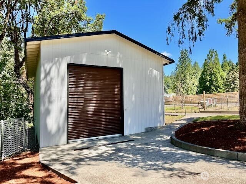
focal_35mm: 24
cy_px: 92
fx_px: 171
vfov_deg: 56.8
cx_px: 123
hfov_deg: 71.6
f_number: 1.78
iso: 80
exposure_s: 1/1812
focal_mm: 6.86
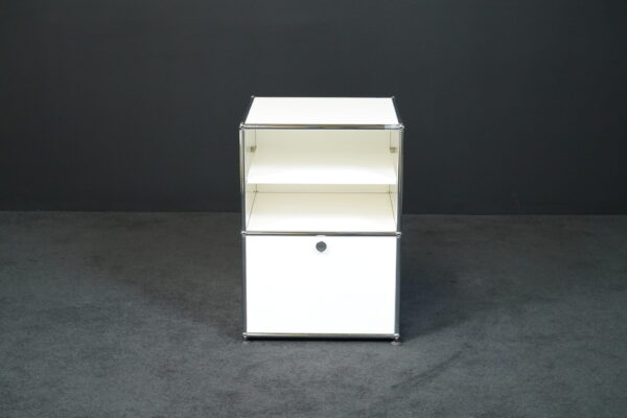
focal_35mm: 63
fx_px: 1097
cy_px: 209
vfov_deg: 21.6
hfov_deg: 31.9
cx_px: 314
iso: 5000
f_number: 7.1
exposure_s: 1/125
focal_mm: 63
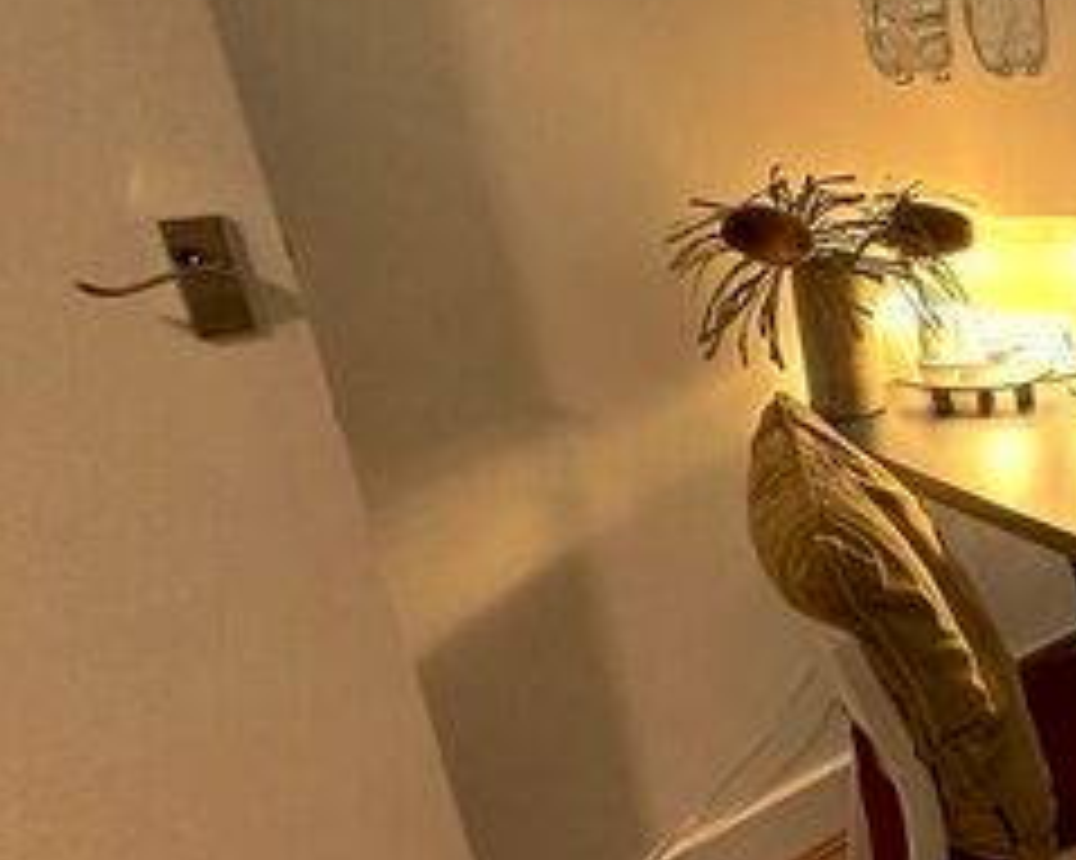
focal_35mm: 40
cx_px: 1495
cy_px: 462
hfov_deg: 31.4
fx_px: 1273
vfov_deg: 37.3
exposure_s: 1/100
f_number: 2.2
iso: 250
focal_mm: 2.22
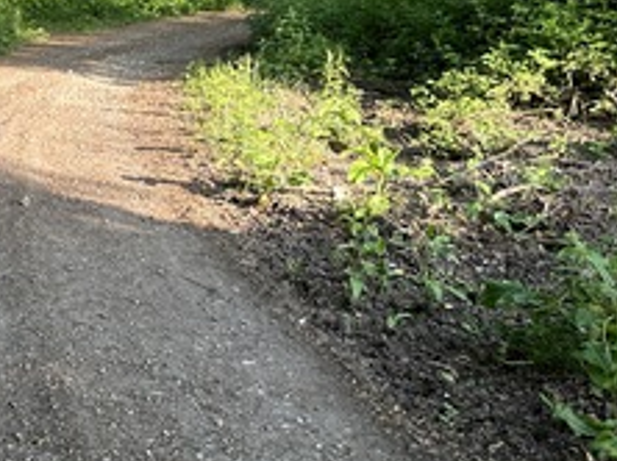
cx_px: -94
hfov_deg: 26.9
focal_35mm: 65
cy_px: -28
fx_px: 1157
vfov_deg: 21.5
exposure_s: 1/148
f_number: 1.78
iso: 64
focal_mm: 6.86
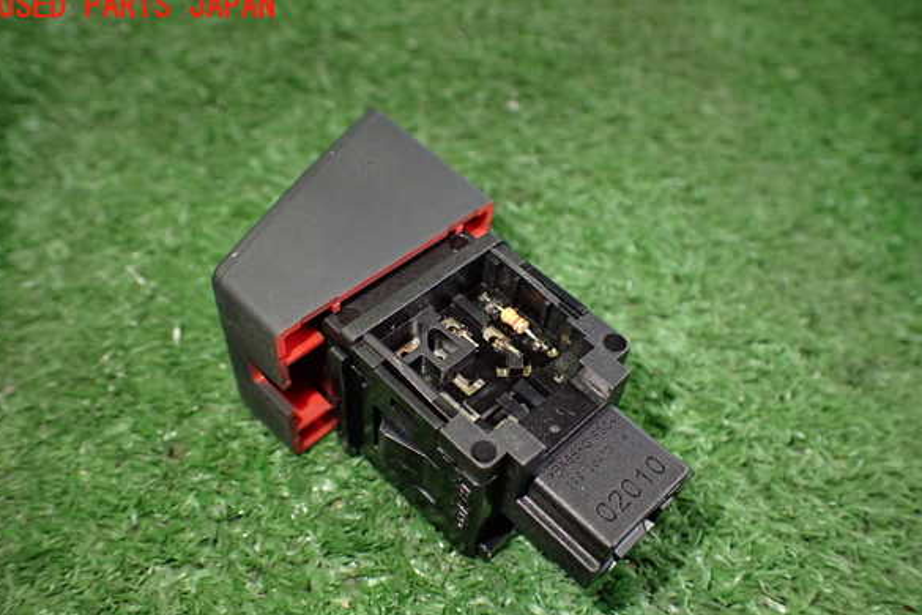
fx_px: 819
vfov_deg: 41.1
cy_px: 342
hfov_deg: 58.7
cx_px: 462
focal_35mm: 32
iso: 640
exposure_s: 1/125
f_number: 2.3
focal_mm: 5.4
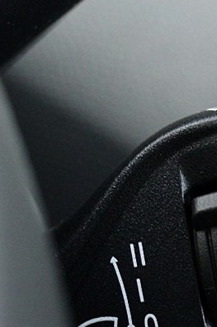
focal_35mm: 232
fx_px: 2101
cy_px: 174
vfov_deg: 8.9
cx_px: 370
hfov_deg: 5.8
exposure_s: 1/40
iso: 800
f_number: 4.8
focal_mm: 38
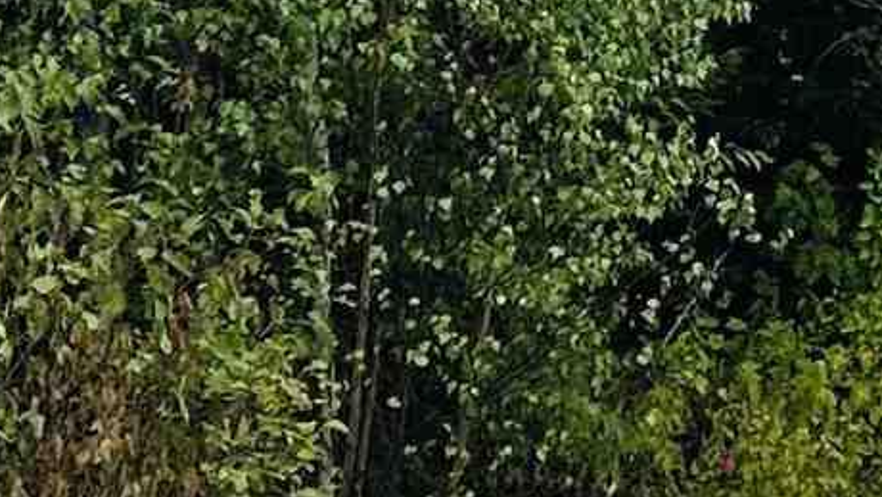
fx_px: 4421
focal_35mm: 189
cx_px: 1693
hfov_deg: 10.6
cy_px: -666
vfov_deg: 6.2
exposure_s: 1/5076
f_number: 1.5
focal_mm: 5.7
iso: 50
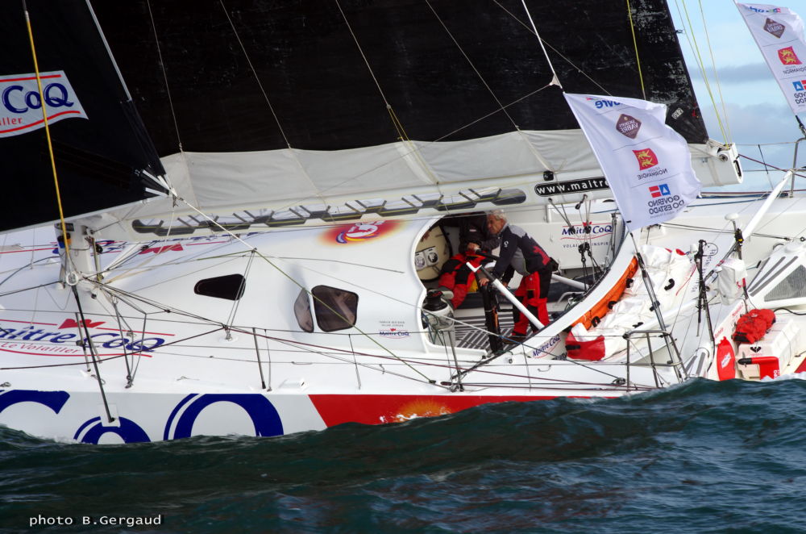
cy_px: 267
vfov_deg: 6.8
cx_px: 403
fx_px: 4524
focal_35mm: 202
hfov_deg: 10.2
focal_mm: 135
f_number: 11
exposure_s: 1/320
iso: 200
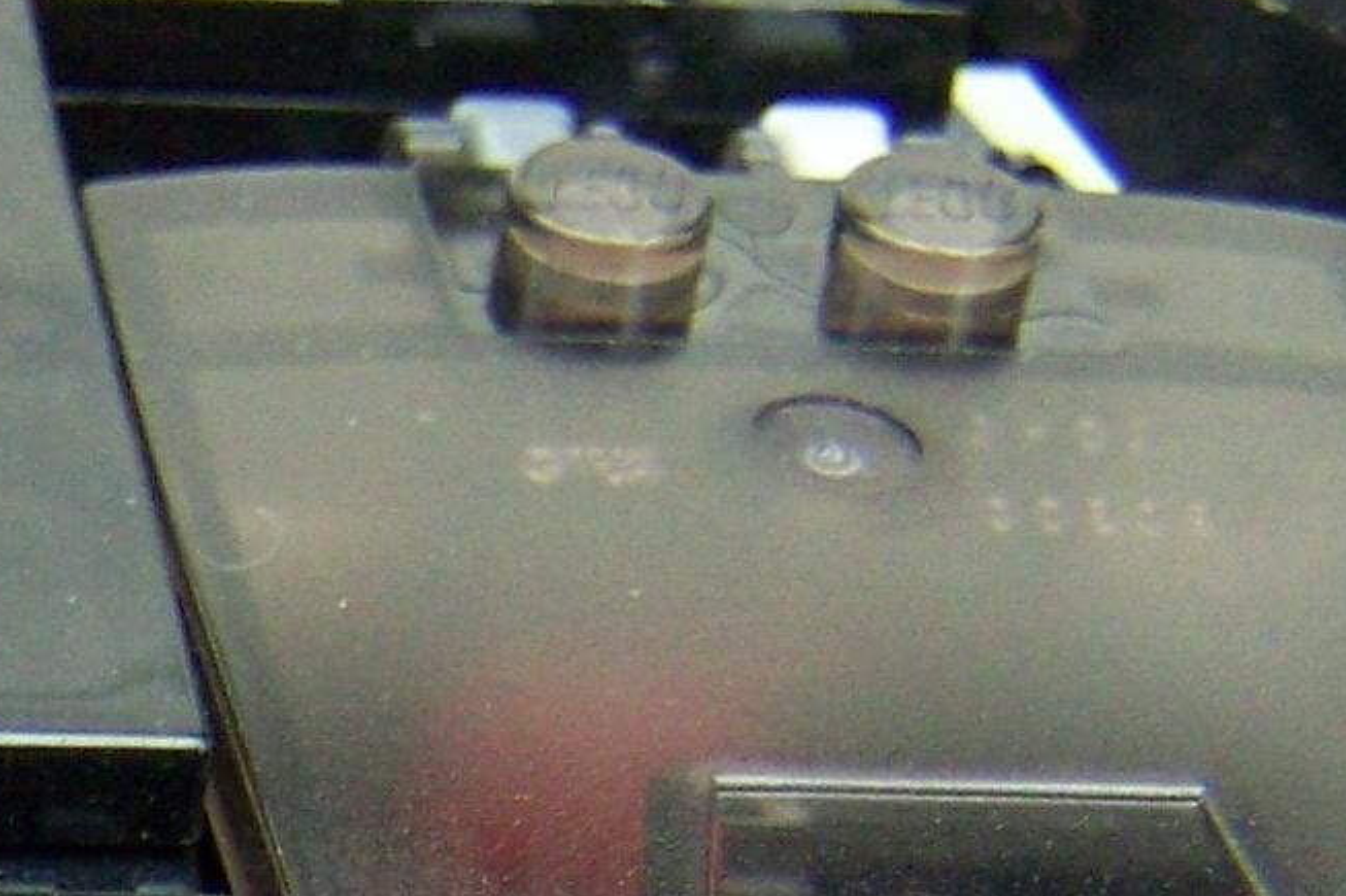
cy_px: 1736
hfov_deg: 10.5
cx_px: -954
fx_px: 6952
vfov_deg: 7.1
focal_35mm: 186
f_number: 2.8
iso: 100
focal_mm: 6.3
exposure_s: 1/60
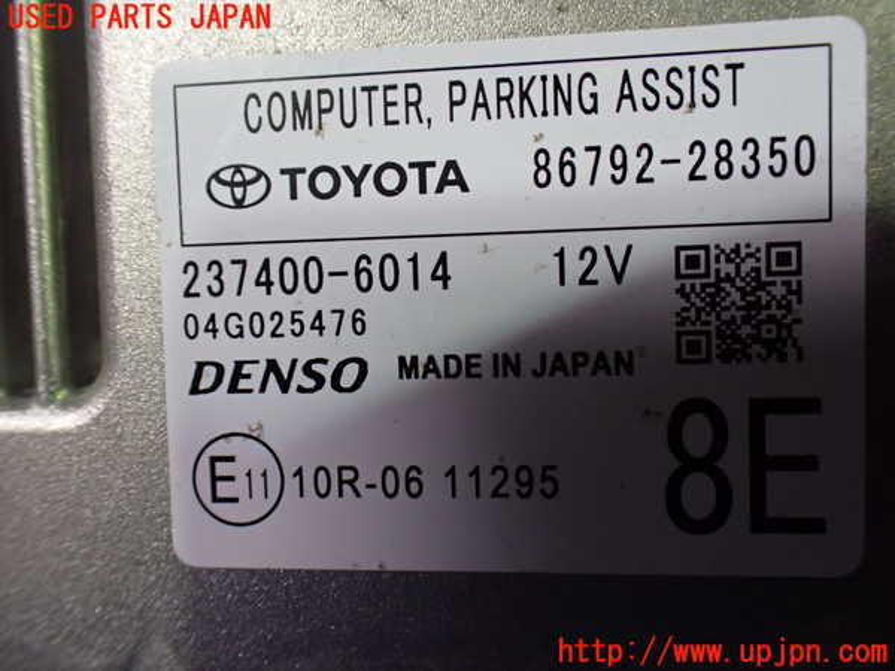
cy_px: 336
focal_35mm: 30
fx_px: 776
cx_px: 448
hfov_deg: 60.0
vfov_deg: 46.8
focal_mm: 5.4
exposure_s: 1/125
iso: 500
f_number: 2.3
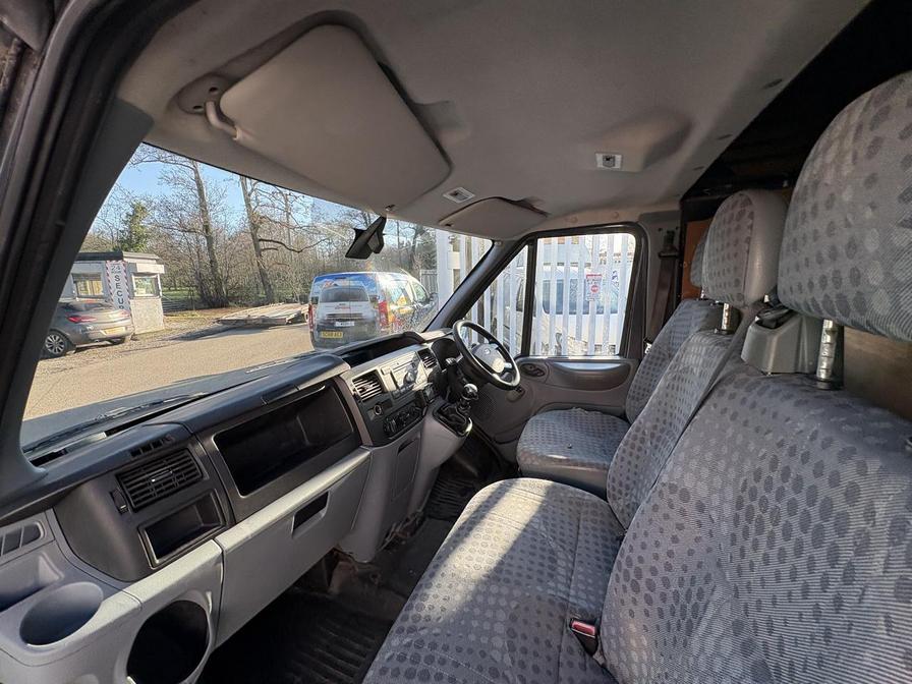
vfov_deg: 85.7
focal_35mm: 14
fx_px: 369
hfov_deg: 102.1
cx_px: 456
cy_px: 342
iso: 50
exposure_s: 1/244
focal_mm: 2.22
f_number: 2.2
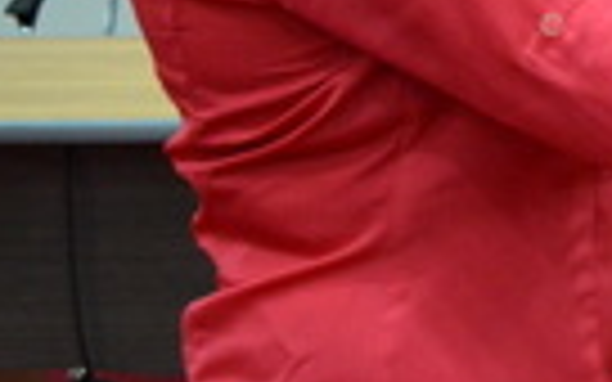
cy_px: -290
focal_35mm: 115
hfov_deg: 14.8
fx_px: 1918
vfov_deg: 10.7
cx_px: 1238
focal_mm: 18
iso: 1100
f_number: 3.5
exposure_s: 1/60
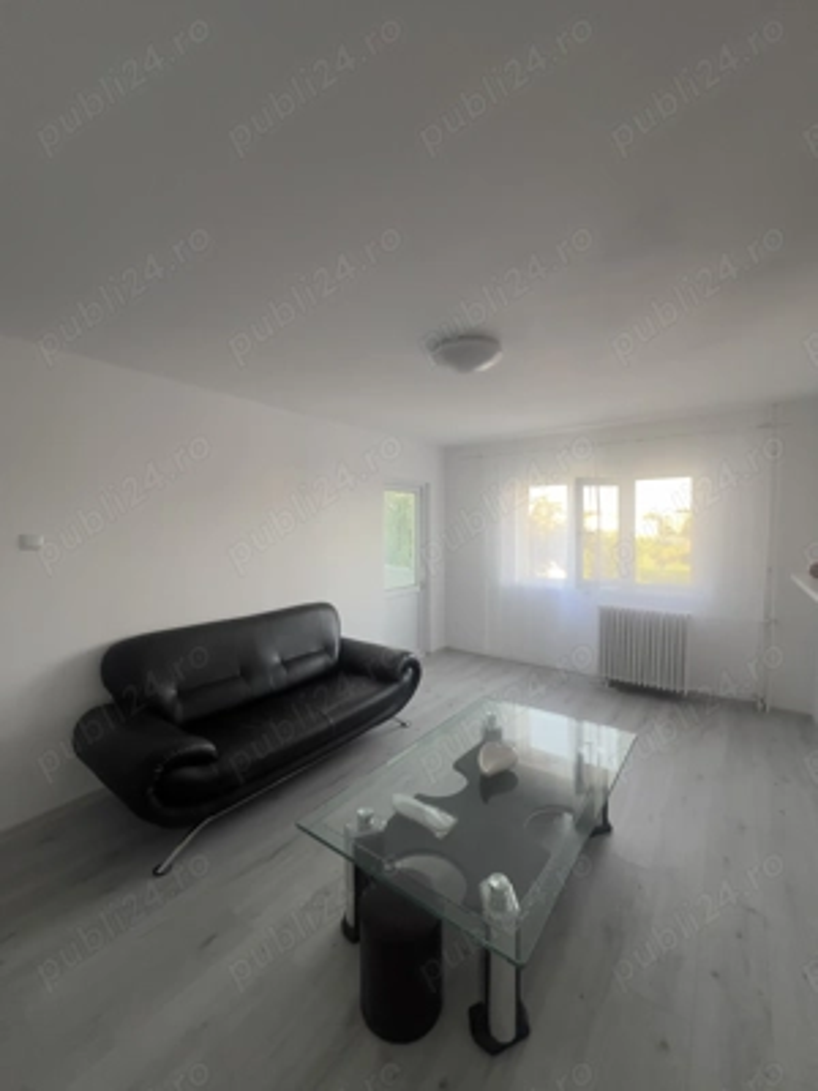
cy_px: 546
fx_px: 410
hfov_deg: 89.9
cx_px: 409
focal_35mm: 13
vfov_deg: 106.2
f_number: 1.8
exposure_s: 1/100
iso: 160
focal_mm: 1.57
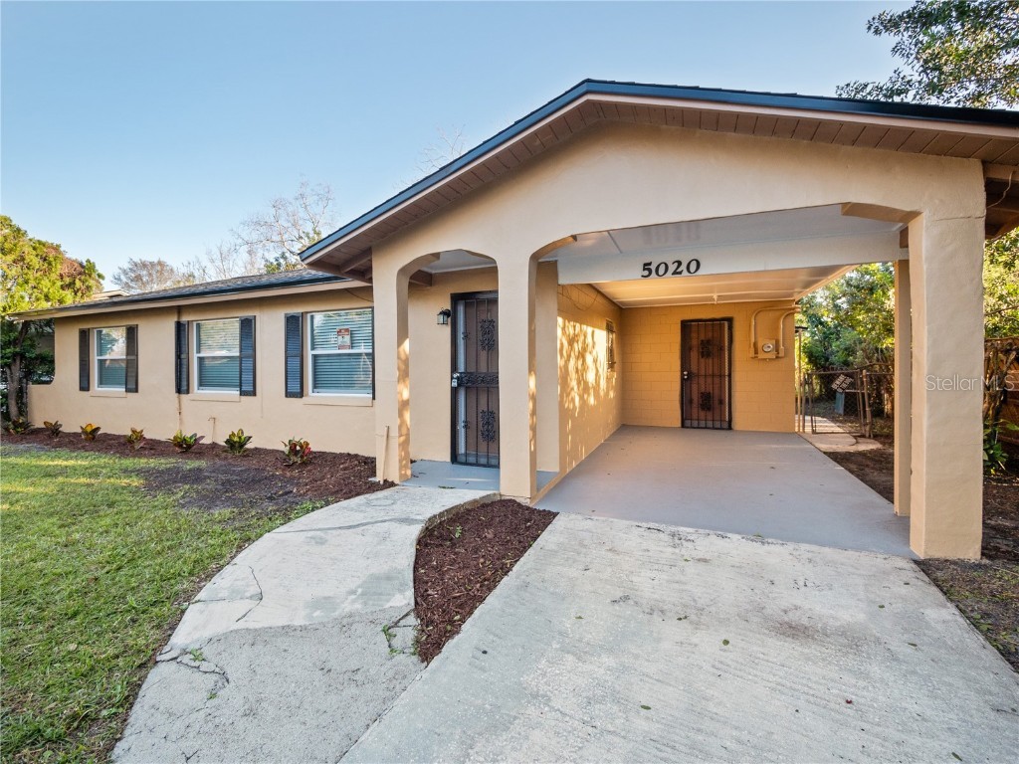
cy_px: 382
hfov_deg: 102.1
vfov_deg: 85.7
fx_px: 412
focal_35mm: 14
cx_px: 510
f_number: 5.6
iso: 200
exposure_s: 1/250
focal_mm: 7
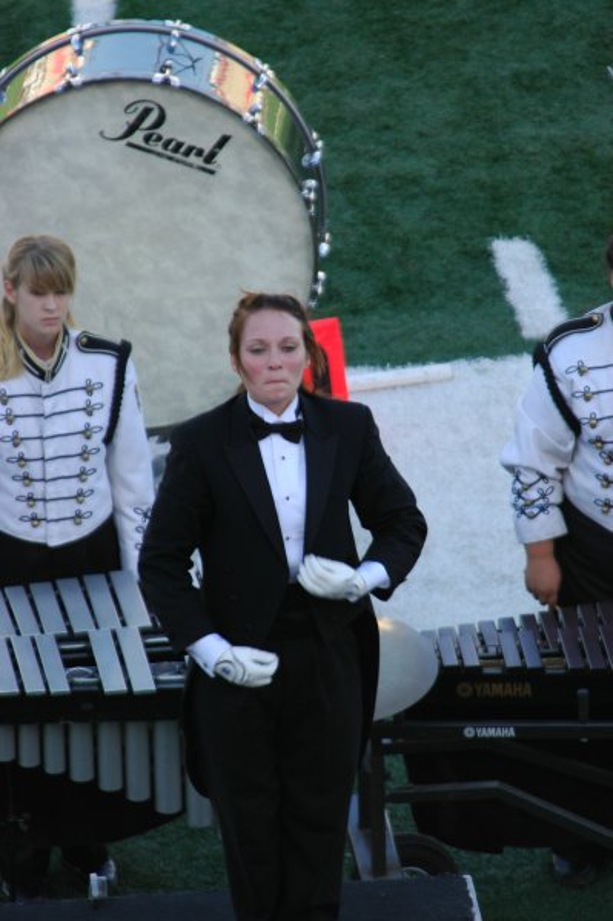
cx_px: 306
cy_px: 460
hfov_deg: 2.3
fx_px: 15350
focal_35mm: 600
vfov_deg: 3.4
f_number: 5.6
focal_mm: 400
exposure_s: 1/160
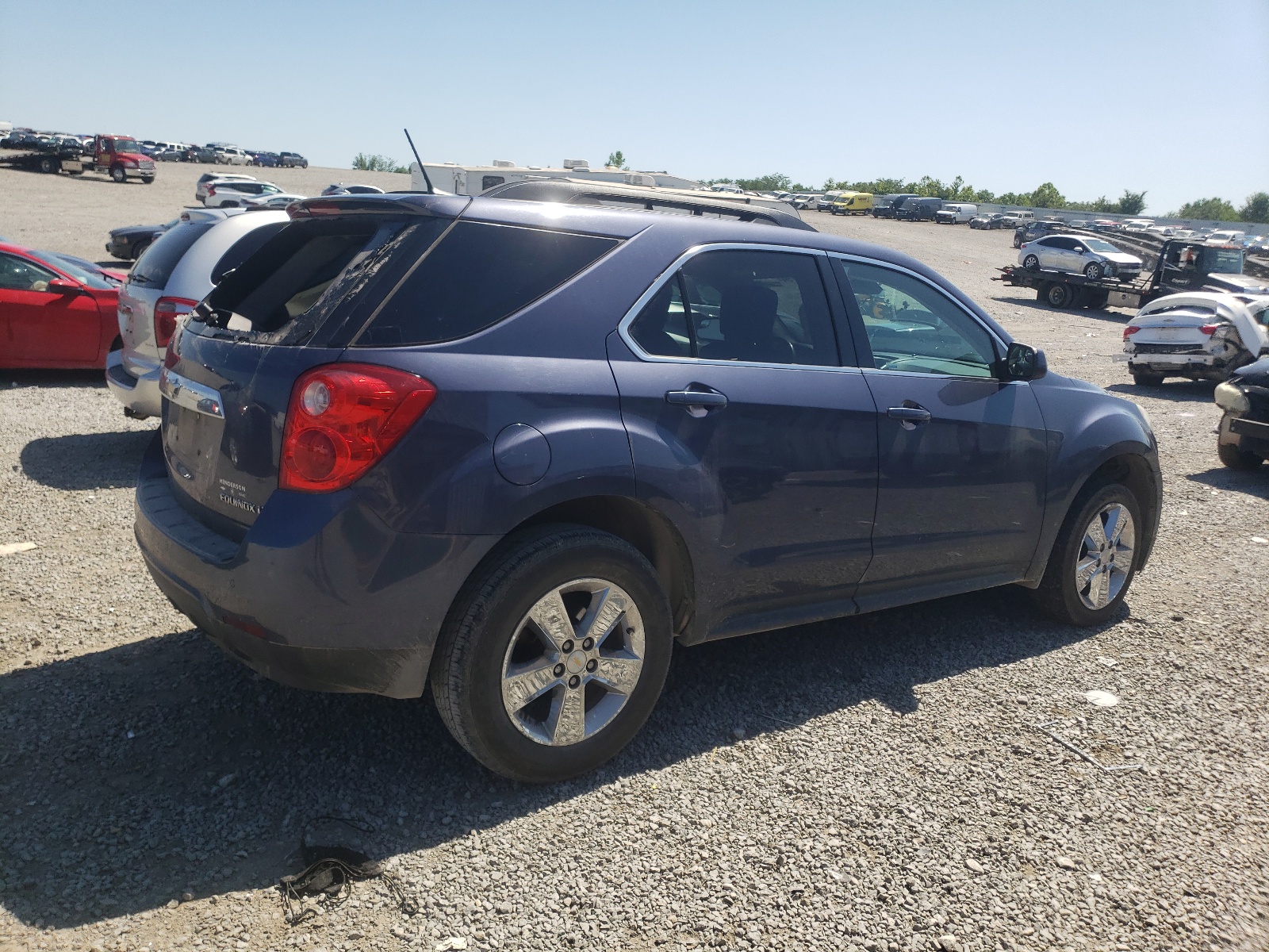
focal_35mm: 26
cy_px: 476
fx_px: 953
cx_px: 634
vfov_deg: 53.1
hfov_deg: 67.3
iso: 50
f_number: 1.5
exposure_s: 1/2500
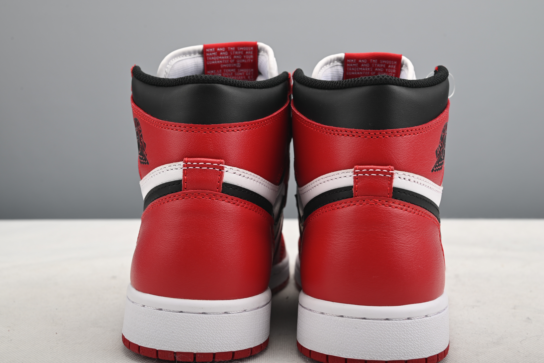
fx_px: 635
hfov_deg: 46.4
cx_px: 272
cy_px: 182
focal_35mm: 42
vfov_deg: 31.9
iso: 100
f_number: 11
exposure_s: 1/200
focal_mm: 42
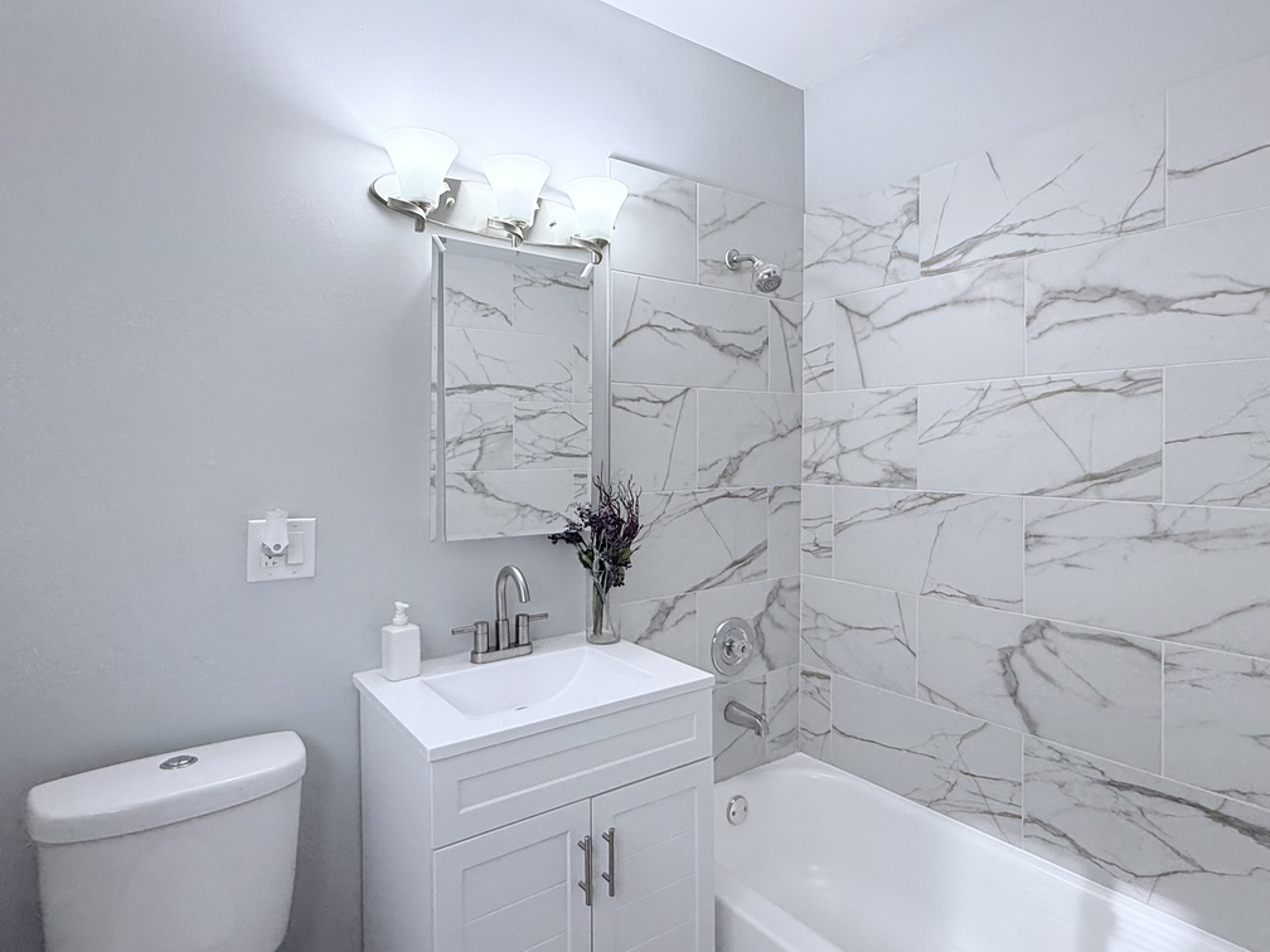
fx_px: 734
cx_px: 661
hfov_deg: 81.7
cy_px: 453
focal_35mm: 20
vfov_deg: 65.9
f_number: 2.2
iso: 100
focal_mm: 2.22
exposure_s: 1/120
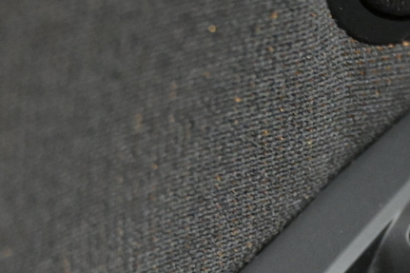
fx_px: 1991
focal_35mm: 175
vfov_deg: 7.7
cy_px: 379
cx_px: 398
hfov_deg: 11.7
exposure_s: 1/60
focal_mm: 31
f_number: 4
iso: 6400
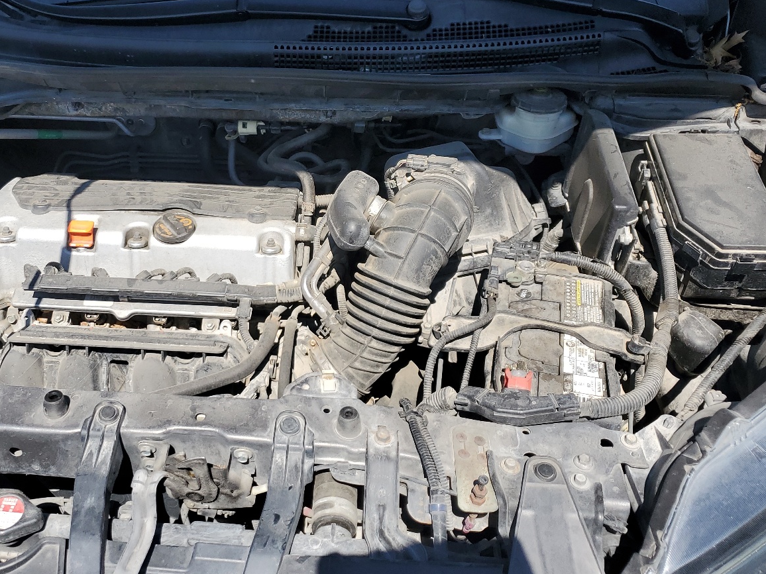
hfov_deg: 50.7
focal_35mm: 36
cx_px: 274
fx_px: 797
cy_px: 216
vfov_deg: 39.4
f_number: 1.5
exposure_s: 1/2500
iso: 50
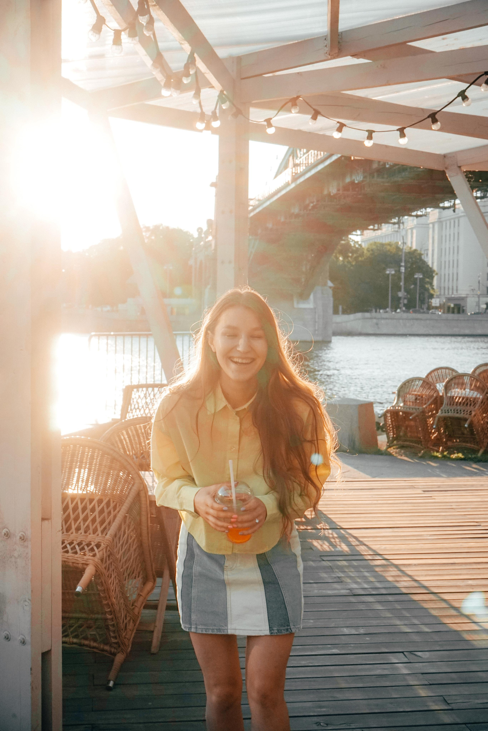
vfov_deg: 39.6
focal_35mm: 50
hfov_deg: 27.0
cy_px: 366
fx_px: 1017
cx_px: 244
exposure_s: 1/320
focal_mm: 50
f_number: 13
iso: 800
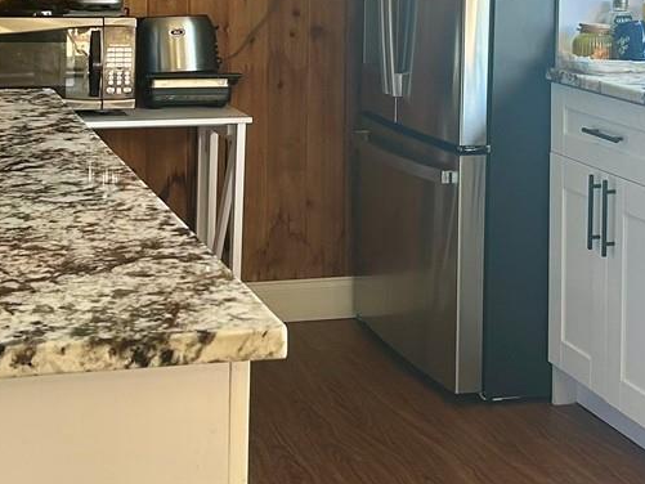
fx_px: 1547
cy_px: 22
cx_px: 321
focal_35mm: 83
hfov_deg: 23.6
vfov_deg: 17.4
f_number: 1.5
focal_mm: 5.7
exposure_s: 1/121
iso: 80
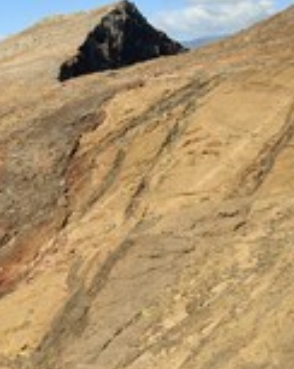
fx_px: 817
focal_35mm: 75
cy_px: 212
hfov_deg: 17.4
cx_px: -201
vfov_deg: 25.4
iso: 200
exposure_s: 1/200
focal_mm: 29
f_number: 13
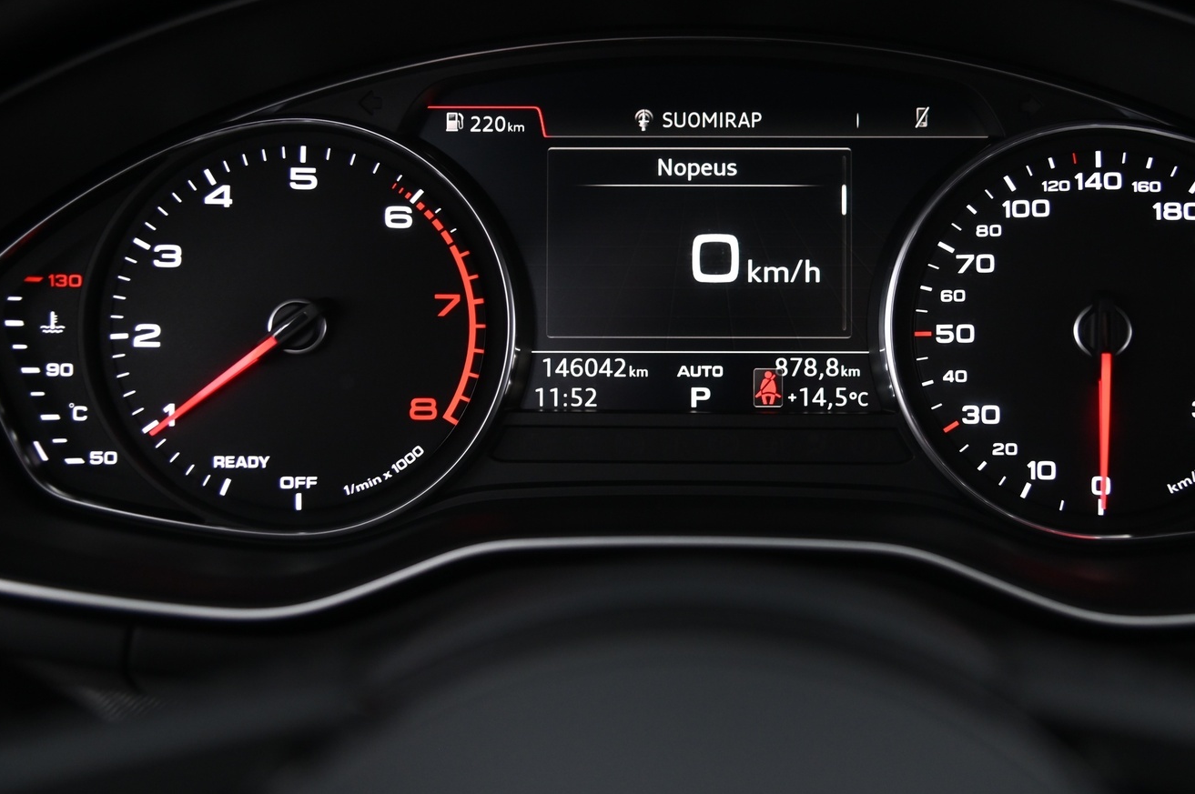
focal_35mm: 47
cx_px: 704
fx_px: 1559
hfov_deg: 41.8
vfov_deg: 28.5
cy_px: 327
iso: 2000
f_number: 4
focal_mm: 38
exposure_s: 1/25
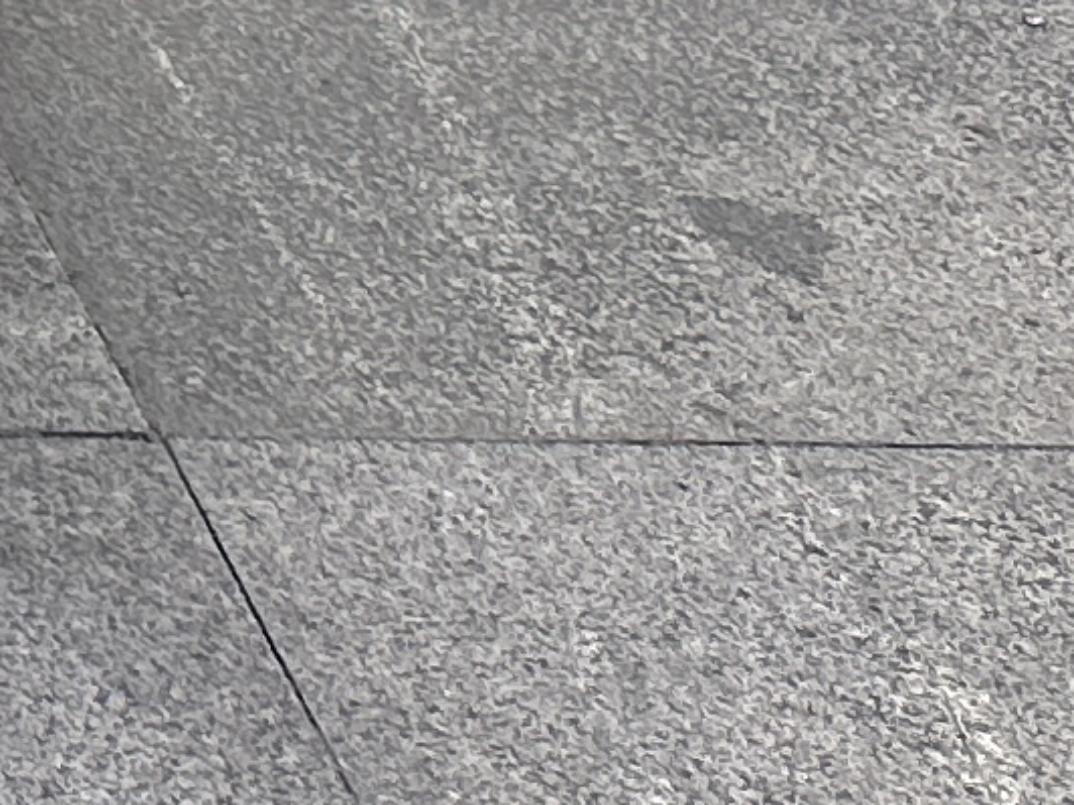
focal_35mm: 182
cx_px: -1991
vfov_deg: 7.1
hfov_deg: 9.1
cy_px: -1816
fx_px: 5647
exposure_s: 1/699
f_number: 1.78
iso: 80
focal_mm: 6.86
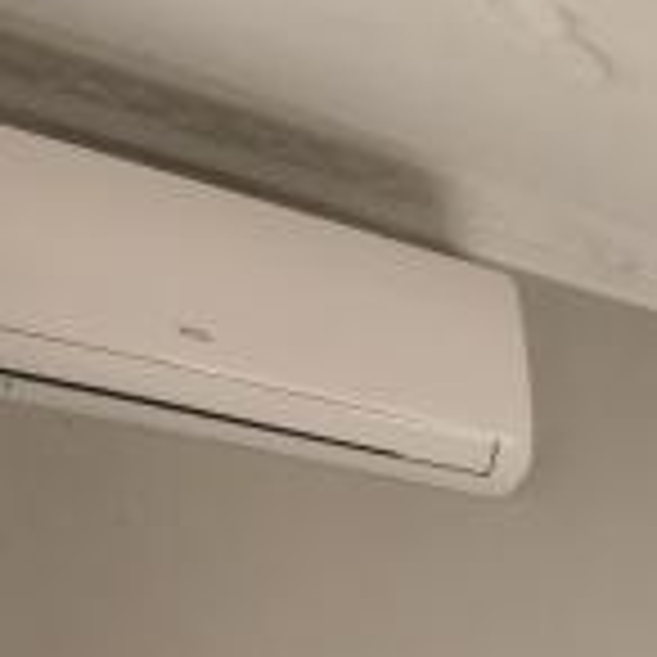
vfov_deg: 18.9
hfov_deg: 16.3
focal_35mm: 63
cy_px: 1264
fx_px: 1353
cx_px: 1476
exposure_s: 1/137
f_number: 2.2
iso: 50
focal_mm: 1.95
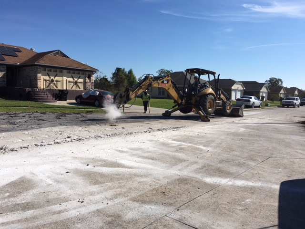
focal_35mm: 29
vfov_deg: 48.2
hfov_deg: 61.7
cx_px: 152
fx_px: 256
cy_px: 114
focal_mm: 4.15
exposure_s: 1/2959
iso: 25
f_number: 2.2
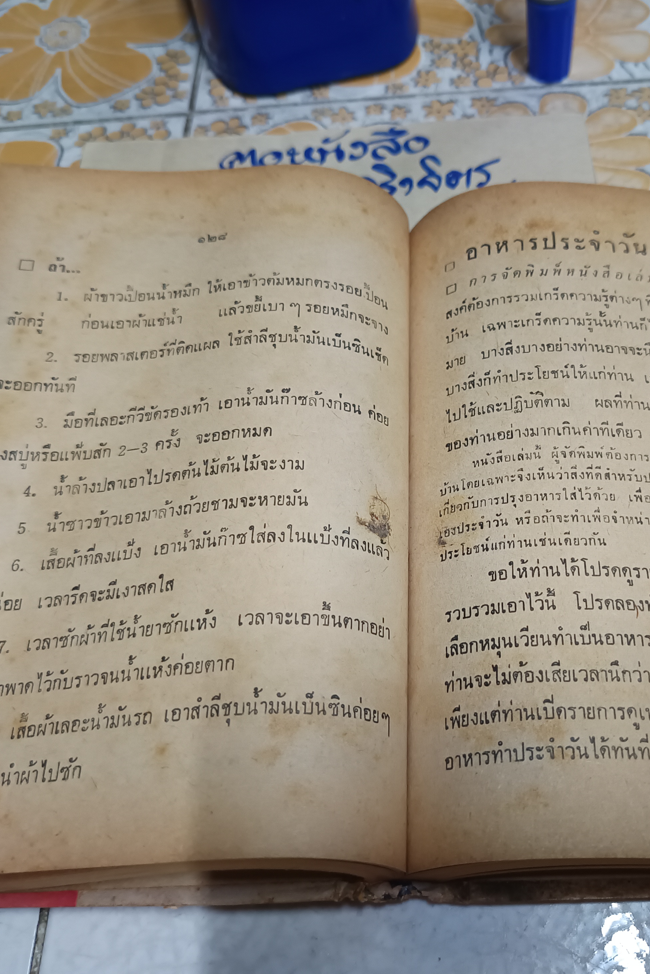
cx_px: 447
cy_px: 487
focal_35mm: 34
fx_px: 921
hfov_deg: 38.3
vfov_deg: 55.8
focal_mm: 5.31
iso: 1078
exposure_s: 1/33.3
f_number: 1.7
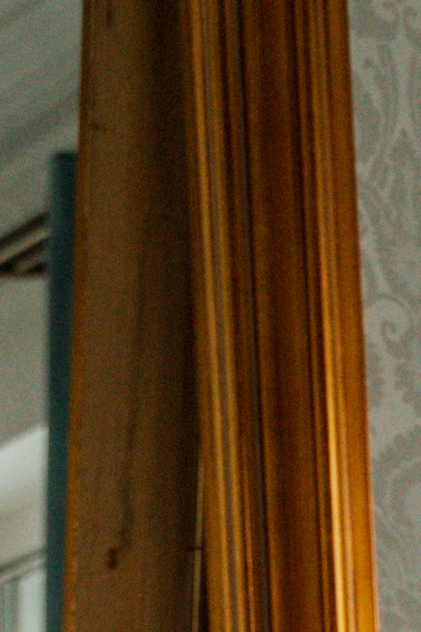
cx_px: 934
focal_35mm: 234
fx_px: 4104
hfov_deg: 5.7
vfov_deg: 7.3
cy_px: 2201
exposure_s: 1/250
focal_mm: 31
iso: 1600
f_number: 3.2
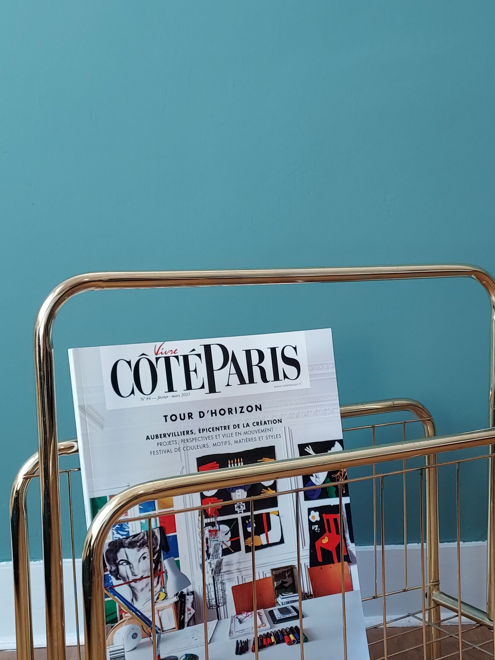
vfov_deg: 42.8
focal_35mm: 44
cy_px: 383
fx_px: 839
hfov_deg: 32.9
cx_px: 259
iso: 125
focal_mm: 4.6
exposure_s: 1/50
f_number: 1.8
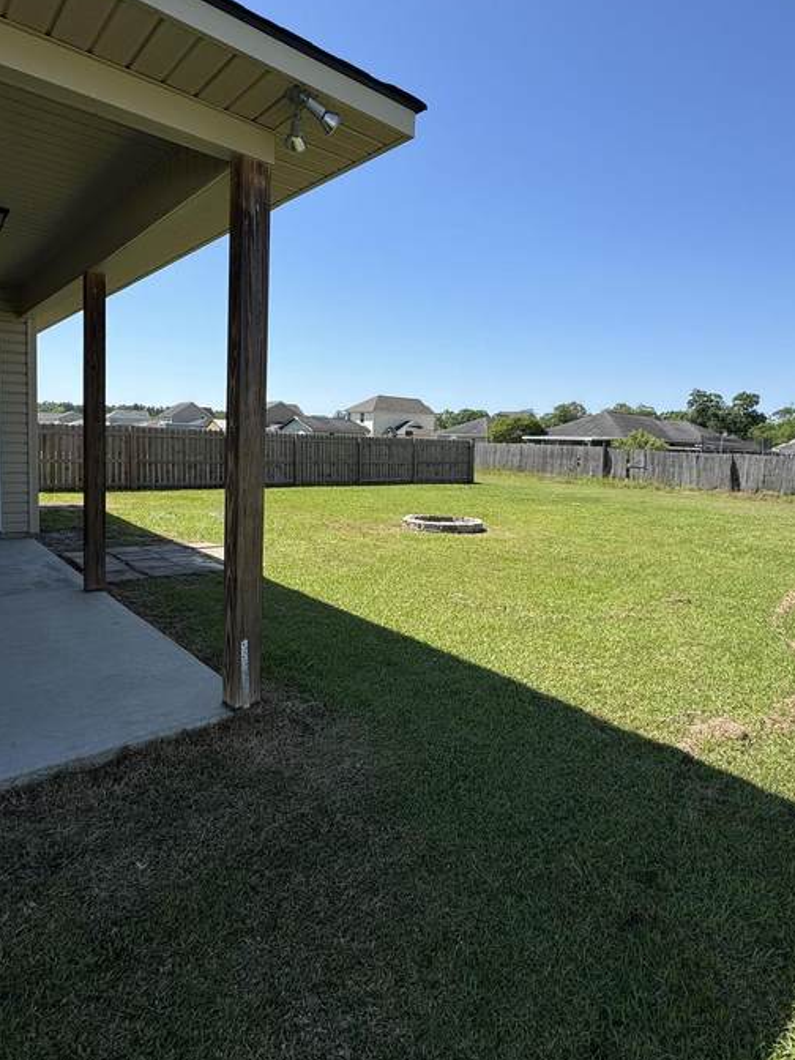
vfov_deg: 81.6
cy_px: 489
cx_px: 439
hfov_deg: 65.8
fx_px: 612
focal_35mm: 20
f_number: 2.2
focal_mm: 2.22
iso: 50
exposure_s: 1/1927
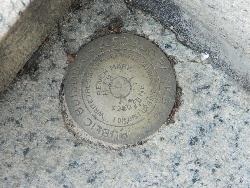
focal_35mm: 177
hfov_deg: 11.2
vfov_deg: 8.4
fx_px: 1278
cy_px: 94
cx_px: 125
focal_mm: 31.8
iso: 400
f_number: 5.1
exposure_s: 1/50
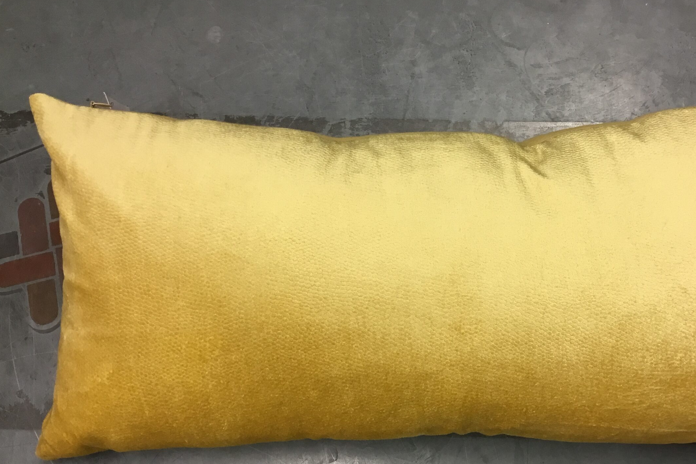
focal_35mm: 39
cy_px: 269
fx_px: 754
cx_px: 420
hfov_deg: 49.2
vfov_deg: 34.1
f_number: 2.4
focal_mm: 3.3
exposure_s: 1/33
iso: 80
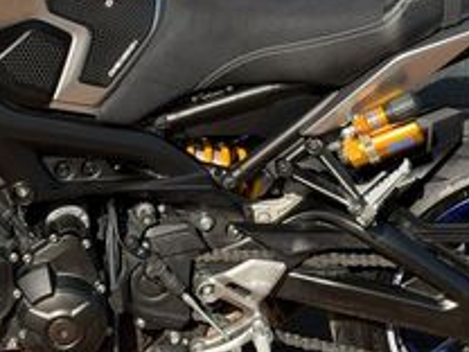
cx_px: 122
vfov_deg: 10.0
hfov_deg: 13.3
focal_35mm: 148
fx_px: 2005
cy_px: 156
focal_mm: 6.76
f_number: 1.78
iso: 64
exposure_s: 1/2494
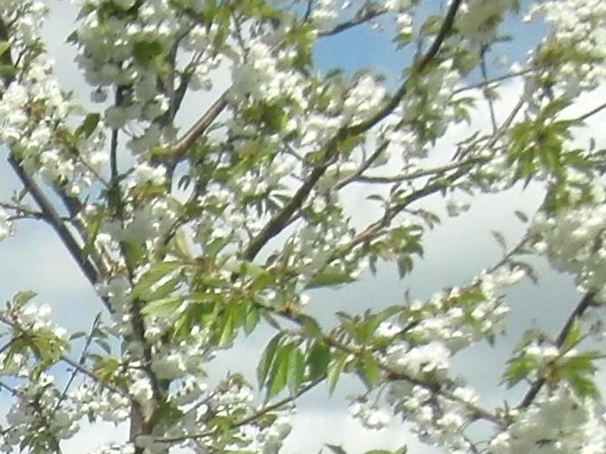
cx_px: -509
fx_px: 3326
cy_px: 1045
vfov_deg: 7.4
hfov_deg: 9.8
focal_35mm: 190
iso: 100
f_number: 7.1
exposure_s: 1/320
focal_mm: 6.66
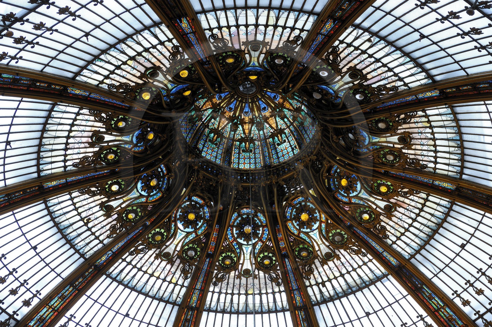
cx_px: 246
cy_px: 164
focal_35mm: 58
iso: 400
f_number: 5.6
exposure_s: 1/60
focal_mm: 58
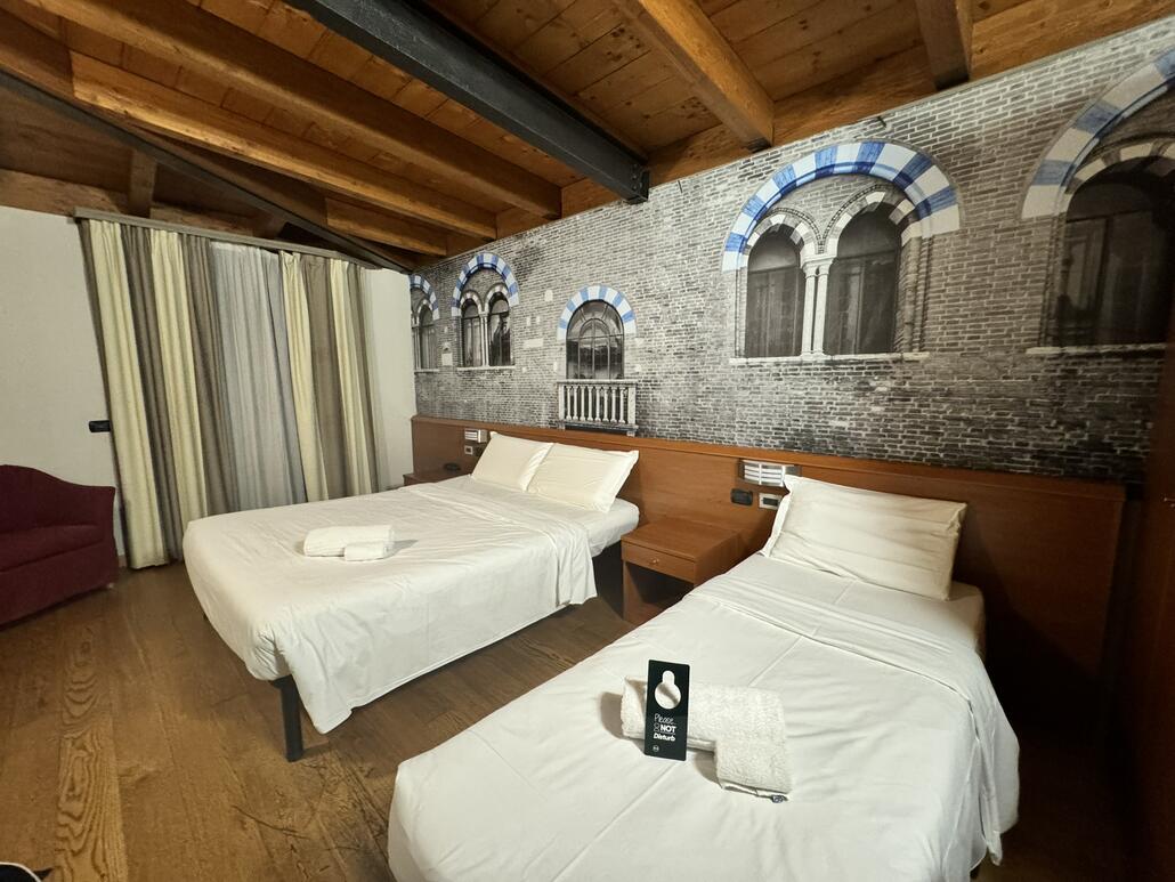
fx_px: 475
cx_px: 588
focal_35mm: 14
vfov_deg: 85.7
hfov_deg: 102.0
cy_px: 441
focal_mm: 2.22
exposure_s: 1/50
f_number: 2.2
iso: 800
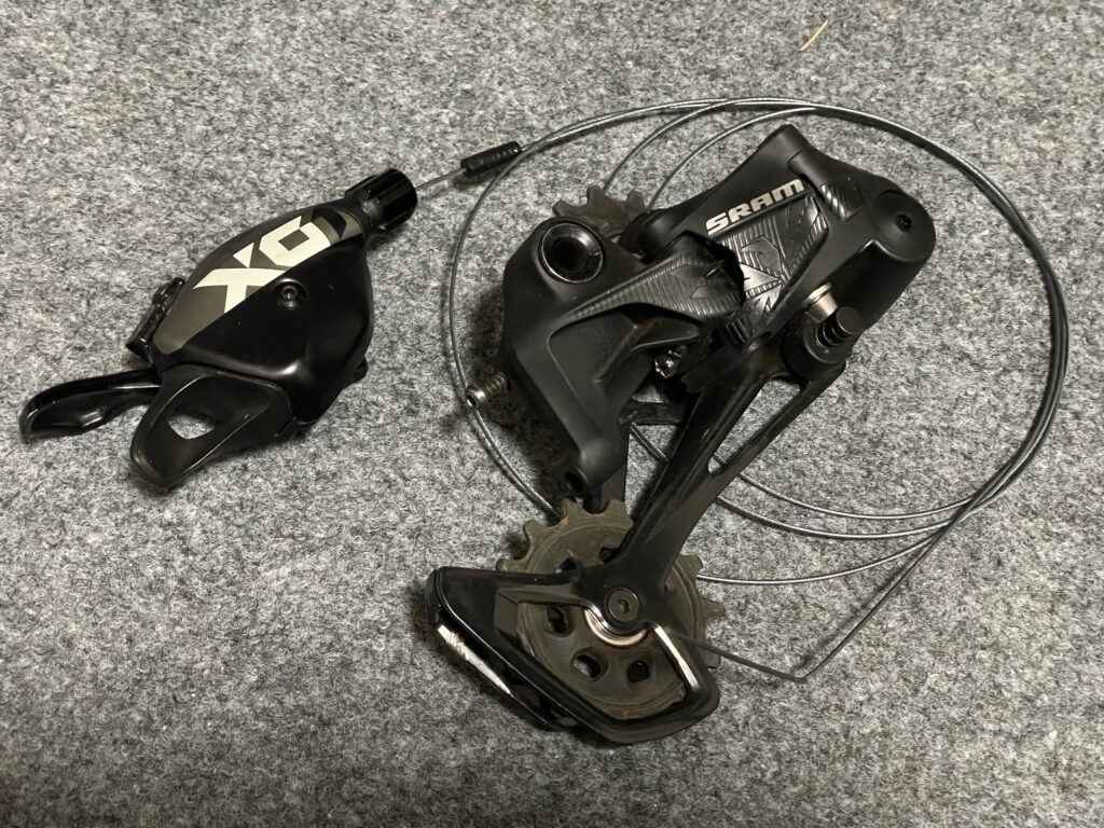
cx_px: 552
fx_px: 1658
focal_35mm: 52
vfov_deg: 28.0
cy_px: 414
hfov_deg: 36.8
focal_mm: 6
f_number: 2
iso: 1000
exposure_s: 1/30
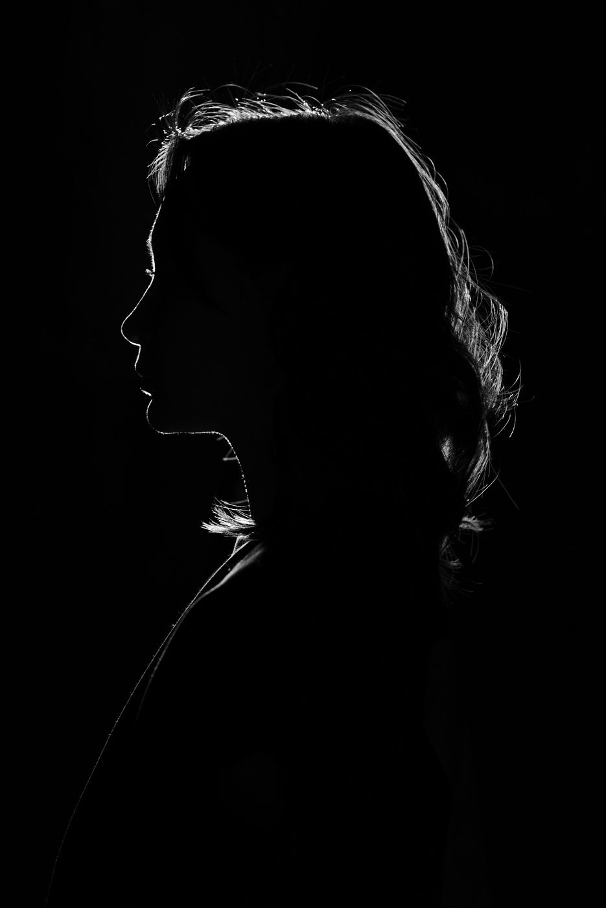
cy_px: 454
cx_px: 303
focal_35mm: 85
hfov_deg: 16.1
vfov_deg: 23.9
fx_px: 2143
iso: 400
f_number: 3.5
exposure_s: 1/40
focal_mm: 85
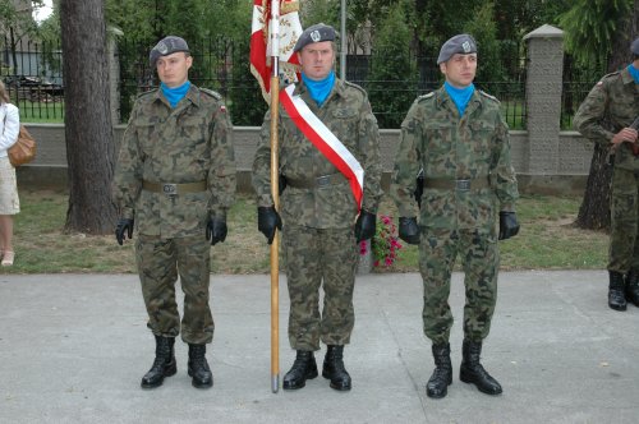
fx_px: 771
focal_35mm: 44
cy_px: 212
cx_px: 320
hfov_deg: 45.0
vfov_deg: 30.8
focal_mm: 29
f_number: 5.6
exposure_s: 1/125
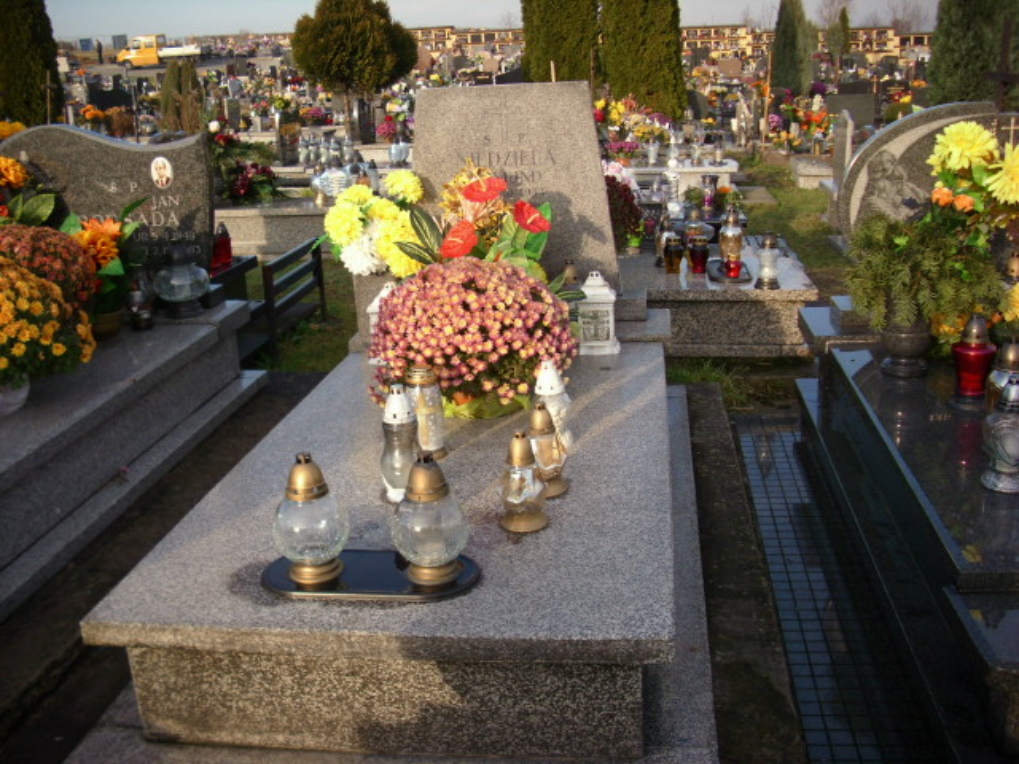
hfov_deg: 50.1
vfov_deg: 38.7
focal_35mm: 37
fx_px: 1089
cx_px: 510
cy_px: 382
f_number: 2.8
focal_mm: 6.2
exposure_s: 1/438
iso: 50
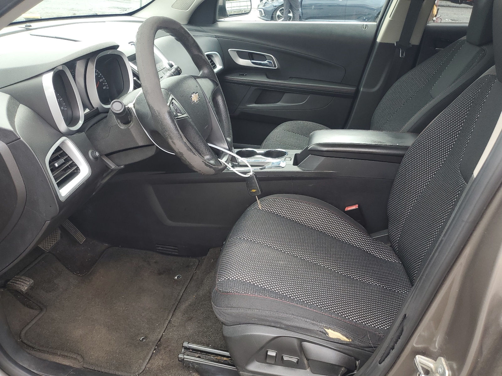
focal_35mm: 26
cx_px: 251
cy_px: 188
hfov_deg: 67.3
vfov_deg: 53.1
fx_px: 377
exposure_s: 1/256
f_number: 1.5
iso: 50
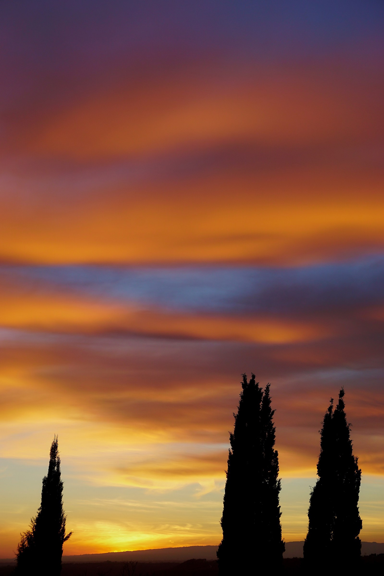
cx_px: 192
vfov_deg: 38.9
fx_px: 816
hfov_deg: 26.5
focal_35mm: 51
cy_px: 288
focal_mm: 34
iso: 100
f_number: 8
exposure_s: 1/60
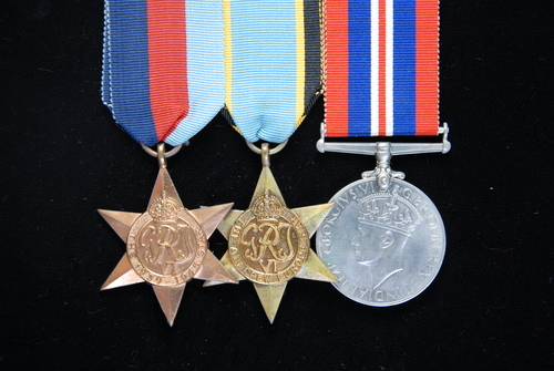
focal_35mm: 105
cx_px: 277
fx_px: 1618
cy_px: 186
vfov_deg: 13.1
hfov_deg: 19.4
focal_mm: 70
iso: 160
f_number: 5.6
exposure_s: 1/20
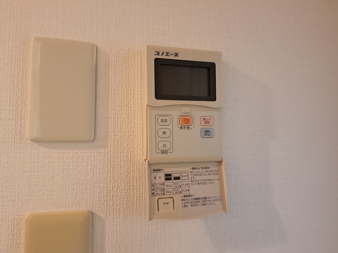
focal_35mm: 24
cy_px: 126
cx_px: 169
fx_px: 234
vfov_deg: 56.8
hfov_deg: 71.6
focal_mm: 5.23
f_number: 1.8
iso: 400
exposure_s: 1/25
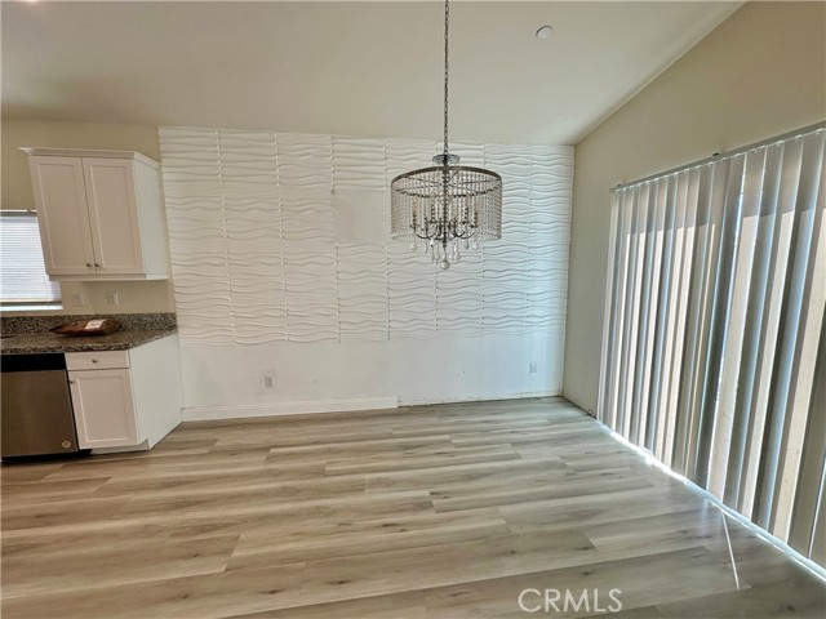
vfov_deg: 85.7
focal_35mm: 14
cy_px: 310
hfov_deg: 102.1
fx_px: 334
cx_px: 413
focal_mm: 2.22
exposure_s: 1/177
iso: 40
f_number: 2.2
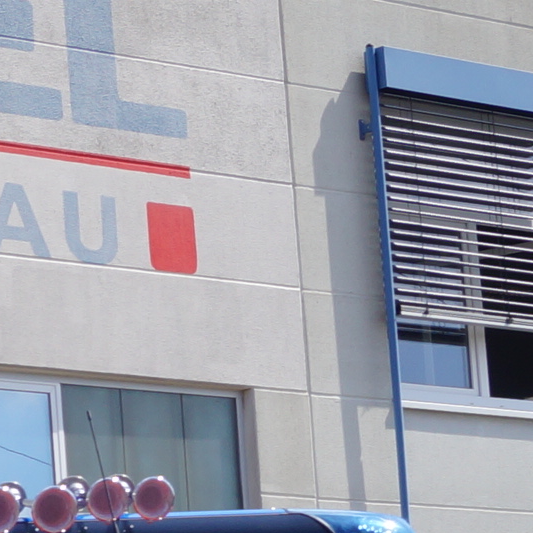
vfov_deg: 9.2
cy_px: 848
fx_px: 3223
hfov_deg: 8.4
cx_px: -867
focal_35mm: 185
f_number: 10
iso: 100
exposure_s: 1/200
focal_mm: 20
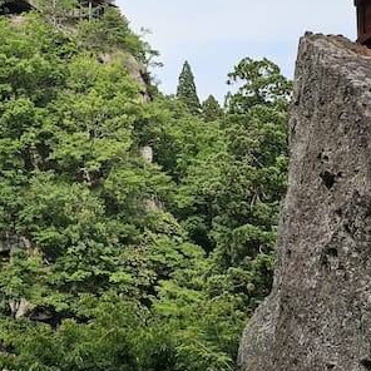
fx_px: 667
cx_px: 117
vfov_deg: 30.9
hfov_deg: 30.8
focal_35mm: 55
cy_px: 129
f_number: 1.7
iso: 10
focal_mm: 6.3
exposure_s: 1/648
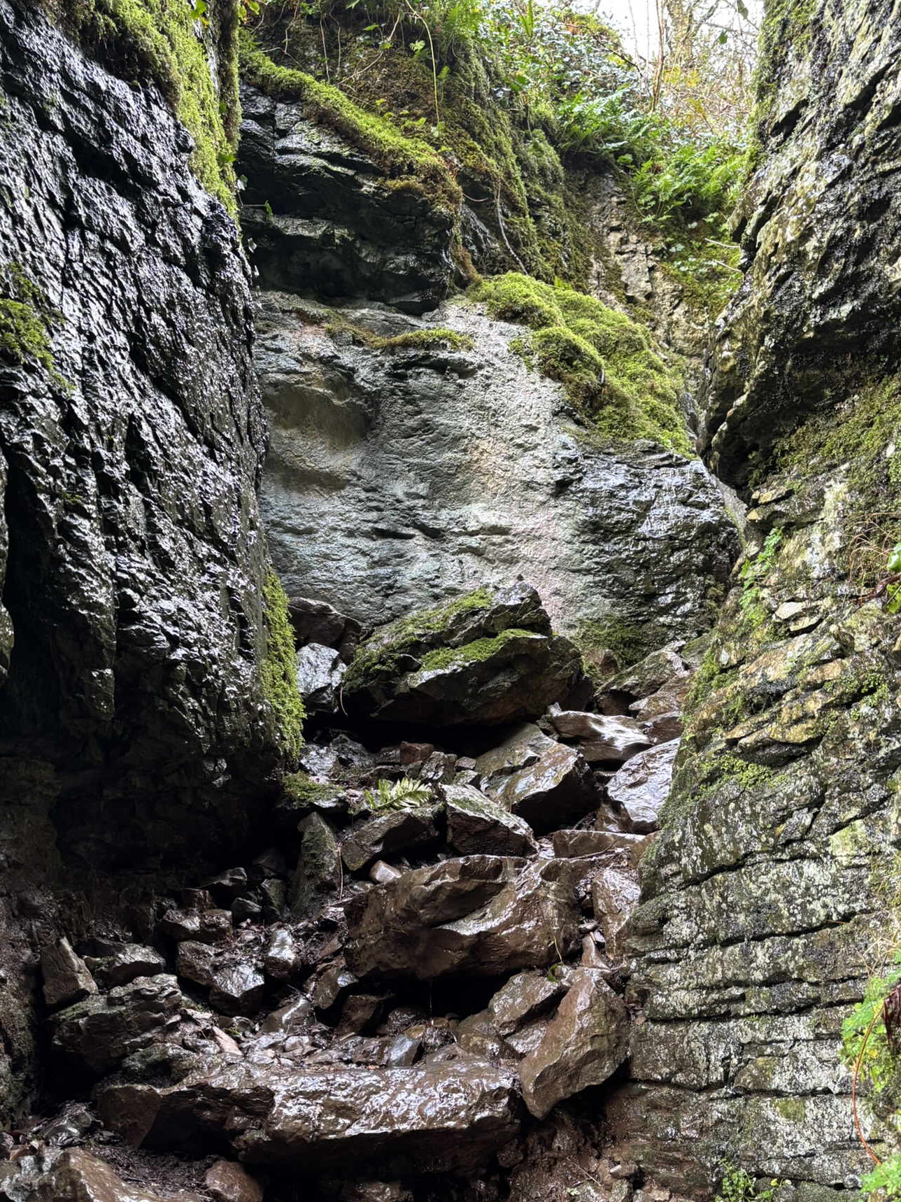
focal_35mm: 31
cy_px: 691
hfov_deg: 45.4
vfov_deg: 58.1
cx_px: 420
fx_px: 1076
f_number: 1.6
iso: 125
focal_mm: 5.96
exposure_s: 1/63
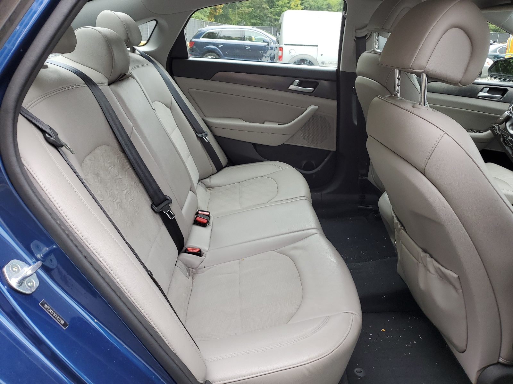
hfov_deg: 67.3
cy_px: 192
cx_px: 256
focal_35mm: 26
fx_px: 385
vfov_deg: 53.1
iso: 50
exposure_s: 1/145
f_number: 1.5
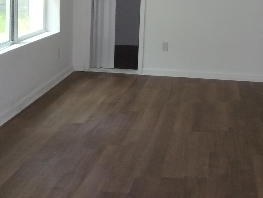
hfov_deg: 29.1
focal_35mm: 66
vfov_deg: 21.7
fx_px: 501
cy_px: 17
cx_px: 188
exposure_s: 1/34
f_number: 3
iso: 200
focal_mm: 4.9
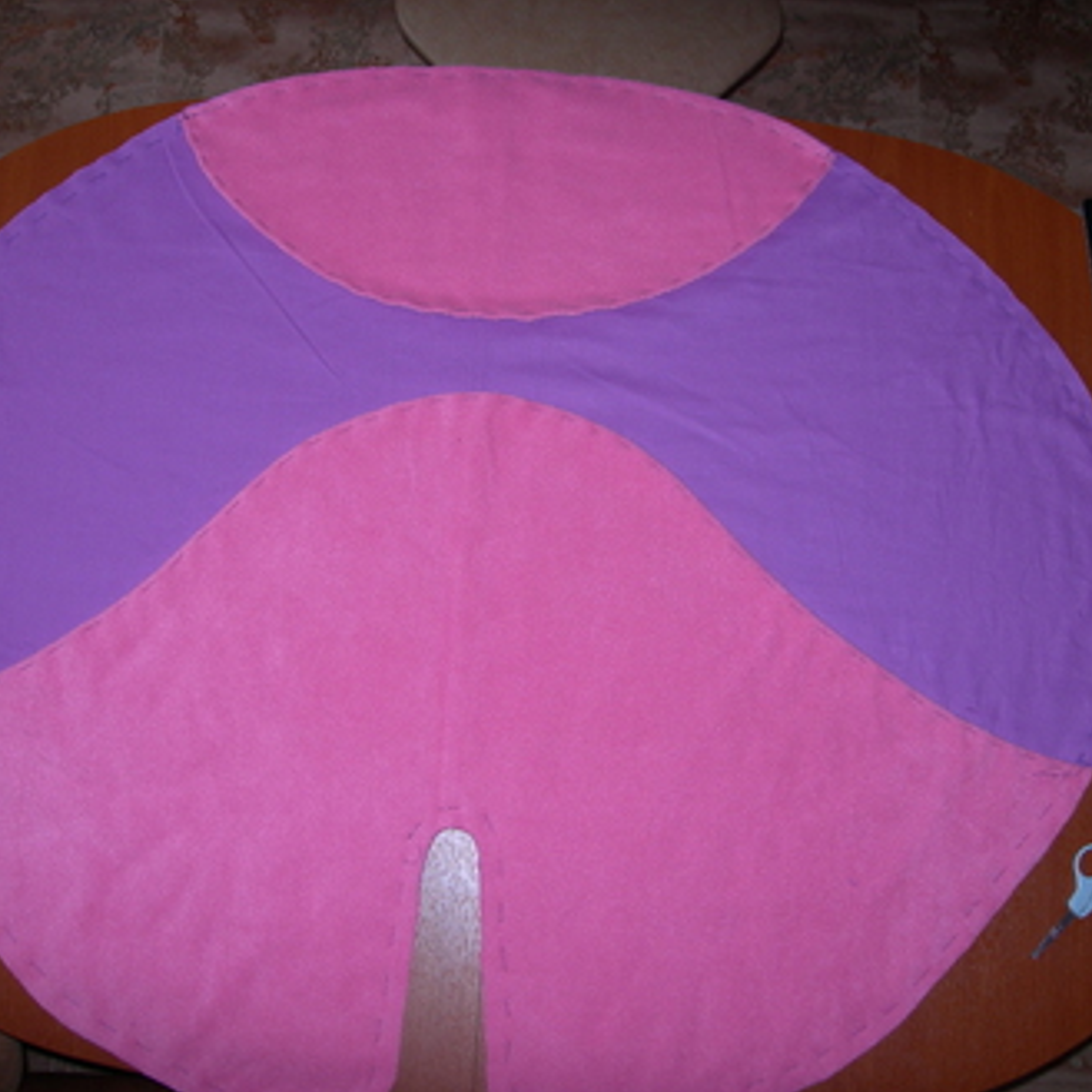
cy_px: 554
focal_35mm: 46
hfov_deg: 36.7
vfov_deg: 36.8
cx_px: 471
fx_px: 1642
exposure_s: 1/60.1
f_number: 2.8
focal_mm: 7.8
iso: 50
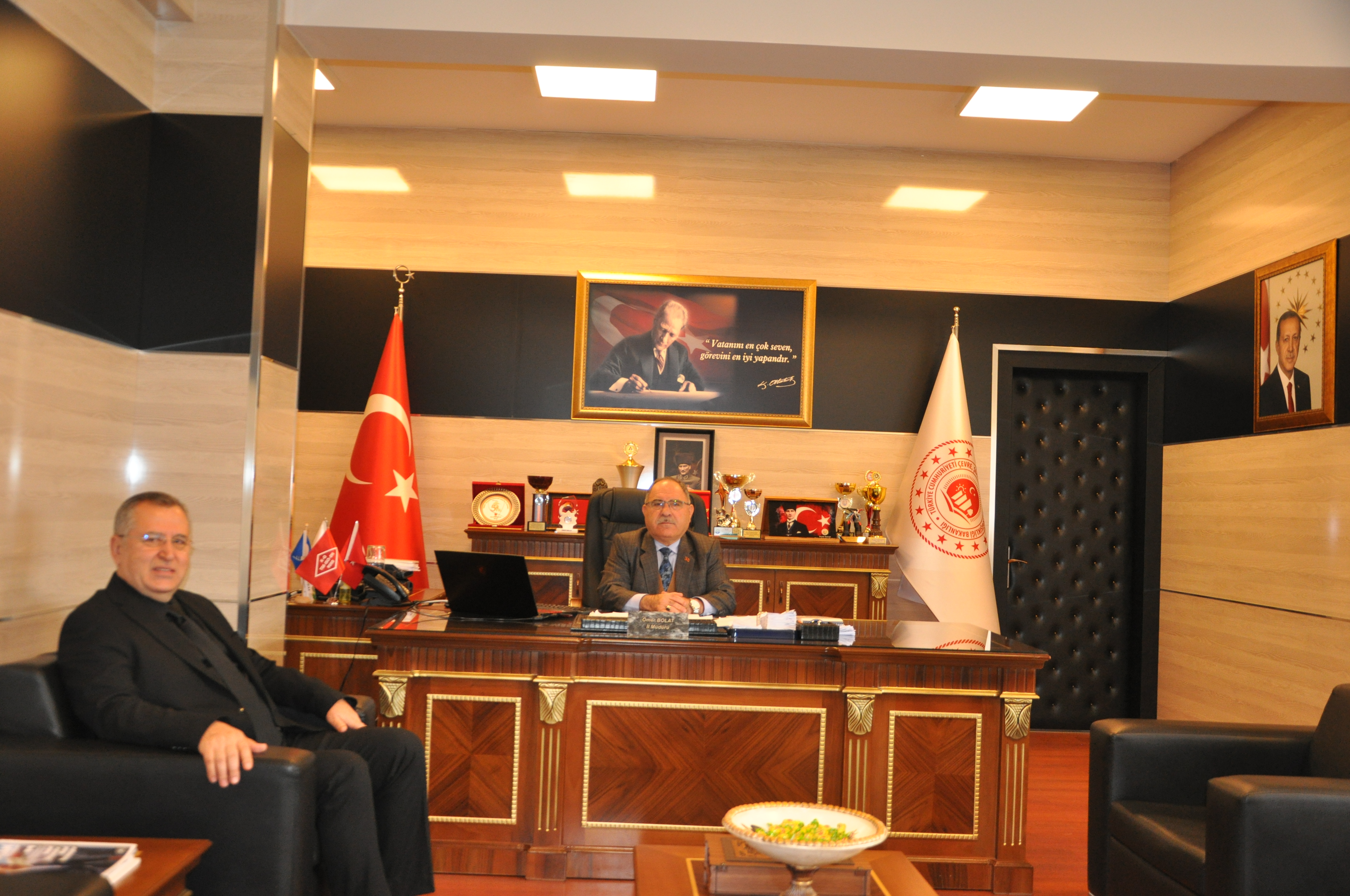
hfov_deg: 57.3
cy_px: 448
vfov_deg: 39.9
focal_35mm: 33
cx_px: 675
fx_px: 1236
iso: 800
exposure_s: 1/60
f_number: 3.8
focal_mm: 22
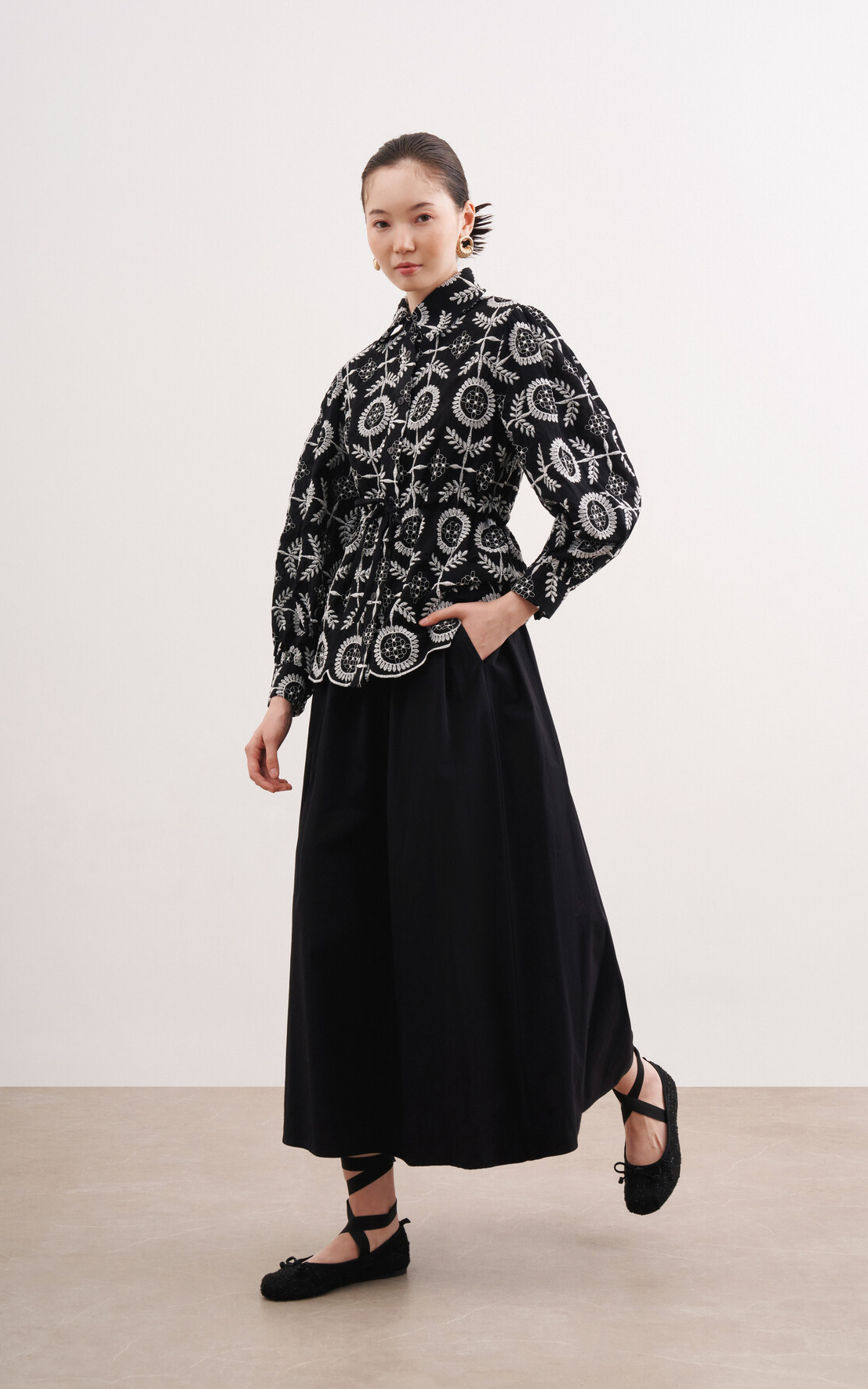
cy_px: 700
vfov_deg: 35.1
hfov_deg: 22.4
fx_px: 2195
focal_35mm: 58
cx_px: 424
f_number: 11
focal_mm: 56
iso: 400
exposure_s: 1/160
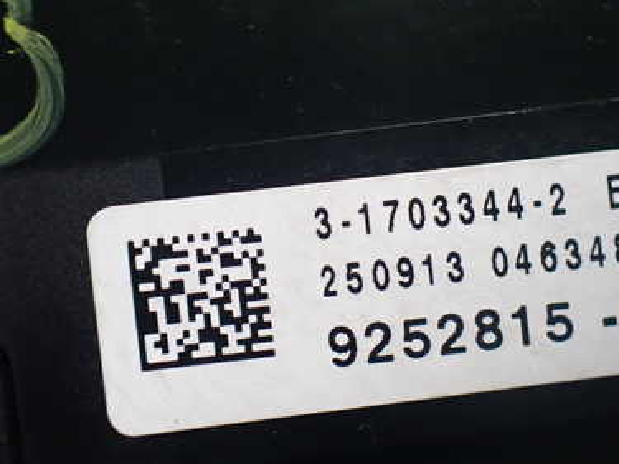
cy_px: 196
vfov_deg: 30.2
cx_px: 363
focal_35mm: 48
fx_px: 858
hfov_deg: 39.5
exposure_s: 1/80
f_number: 2.3
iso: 800
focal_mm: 5.4
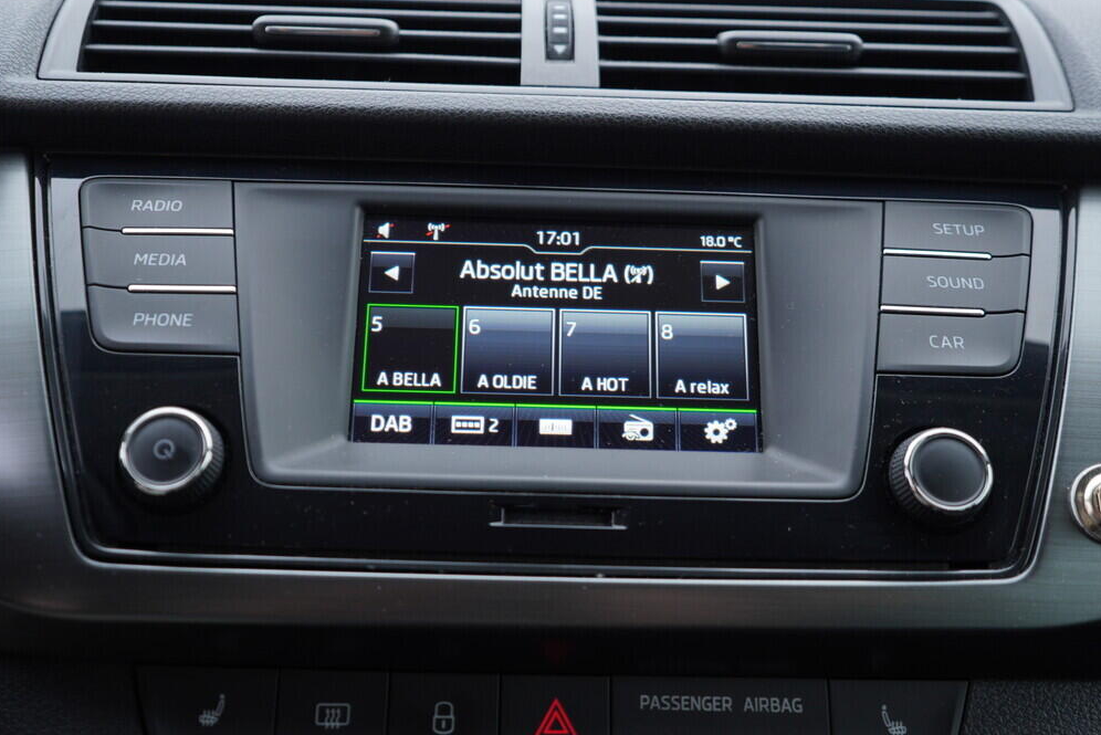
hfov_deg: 51.9
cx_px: 541
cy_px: 370
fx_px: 1132
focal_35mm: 37
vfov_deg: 36.0
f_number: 3.2
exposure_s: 1/40
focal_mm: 24
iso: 125
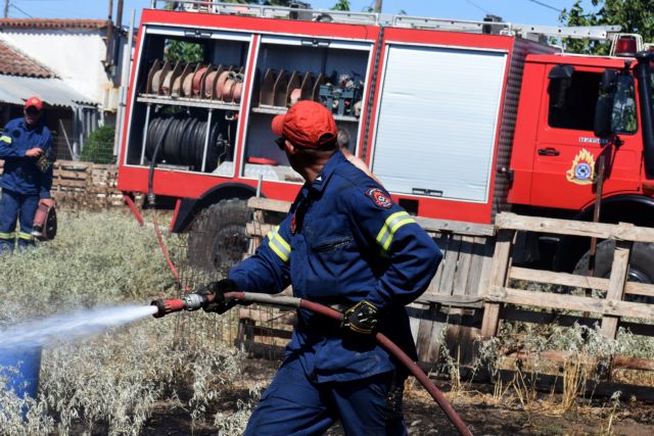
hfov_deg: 17.1
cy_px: 218
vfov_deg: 11.4
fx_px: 2180
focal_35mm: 120
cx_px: 327
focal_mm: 80
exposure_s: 1/800
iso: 640
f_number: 11
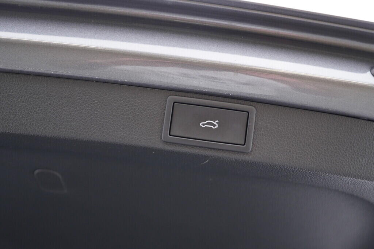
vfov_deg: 36.9
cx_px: 187
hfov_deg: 53.1
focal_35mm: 36
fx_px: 374
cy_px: 124
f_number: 2.8
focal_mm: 24
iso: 250
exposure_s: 1/40
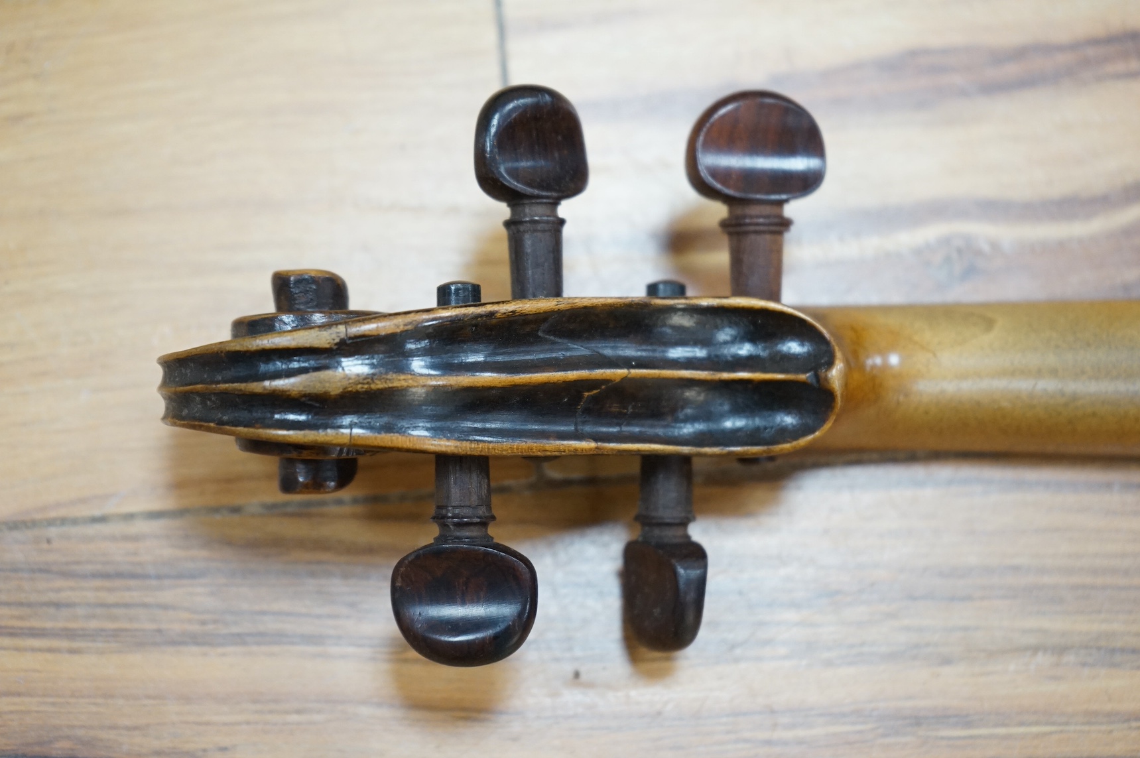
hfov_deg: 28.9
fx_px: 2215
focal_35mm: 70
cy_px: 379
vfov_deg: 19.4
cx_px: 570
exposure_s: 1/80
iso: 2500
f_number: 5.6
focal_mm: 70
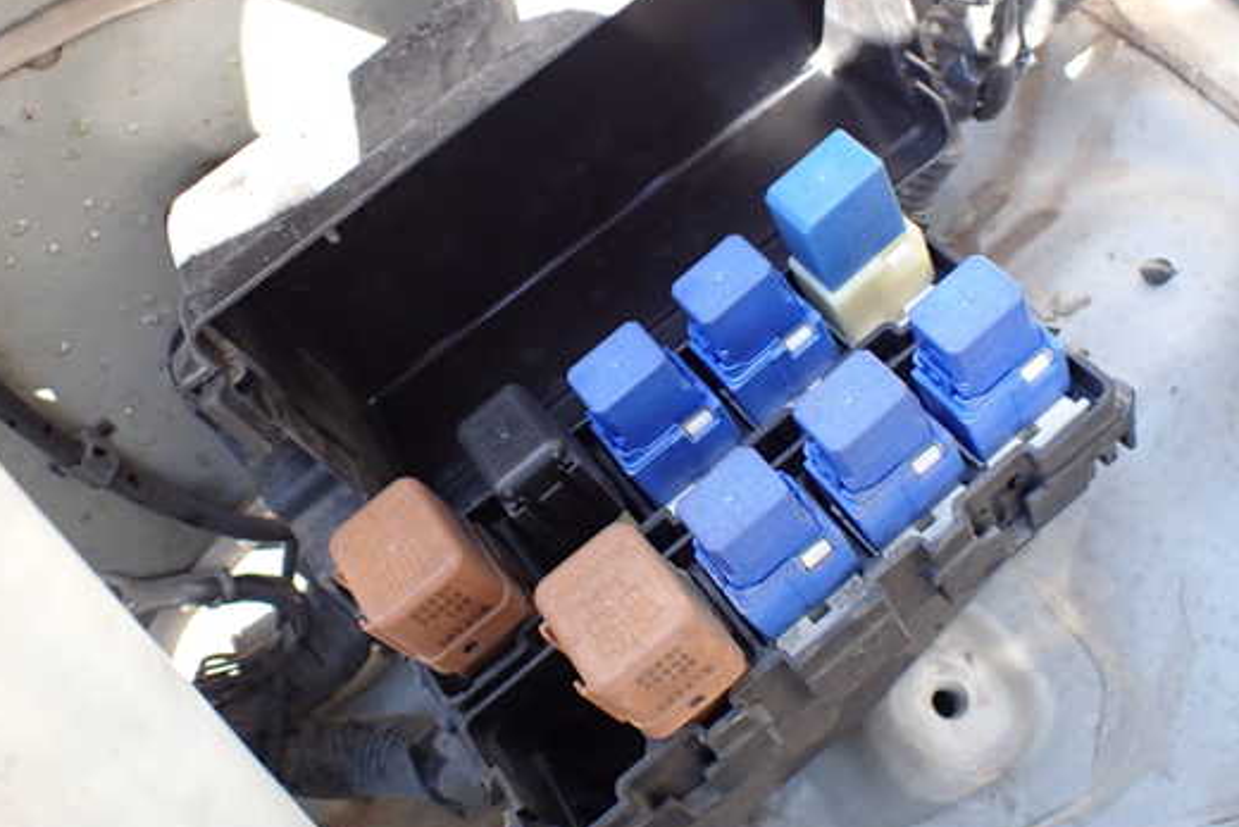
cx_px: 662
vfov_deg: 36.9
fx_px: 1239
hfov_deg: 53.1
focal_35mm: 36
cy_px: 369
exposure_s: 1/125
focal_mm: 5.4
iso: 250
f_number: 2.3
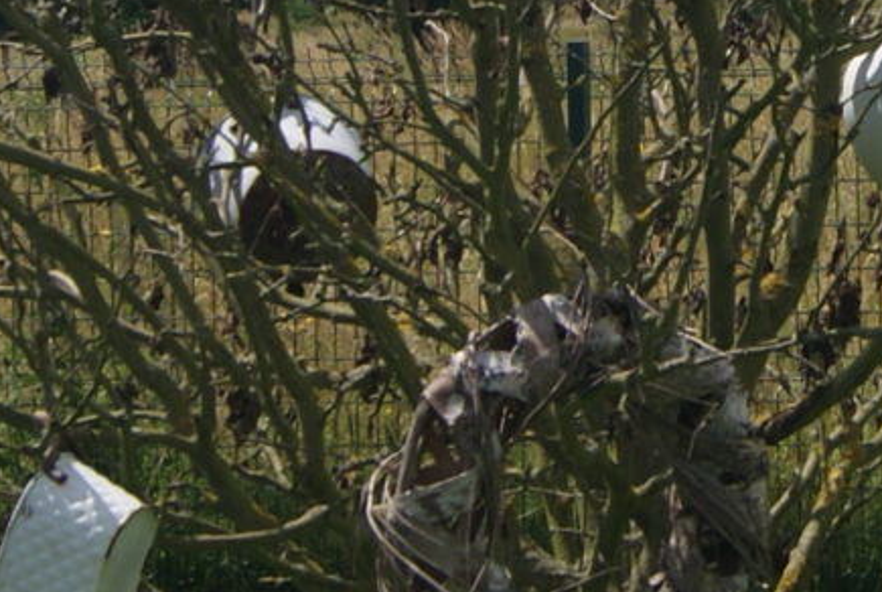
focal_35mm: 194
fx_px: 4763
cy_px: -199
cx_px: 1099
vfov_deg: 7.0
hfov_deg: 10.4
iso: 100
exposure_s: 1/320
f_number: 10
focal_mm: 22
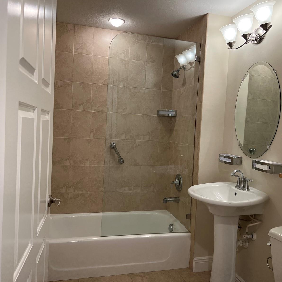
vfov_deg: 52.5
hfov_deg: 52.5
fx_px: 286
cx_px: 151
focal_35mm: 31
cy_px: 141
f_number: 1.5
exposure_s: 1/120
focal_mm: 5.7
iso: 125
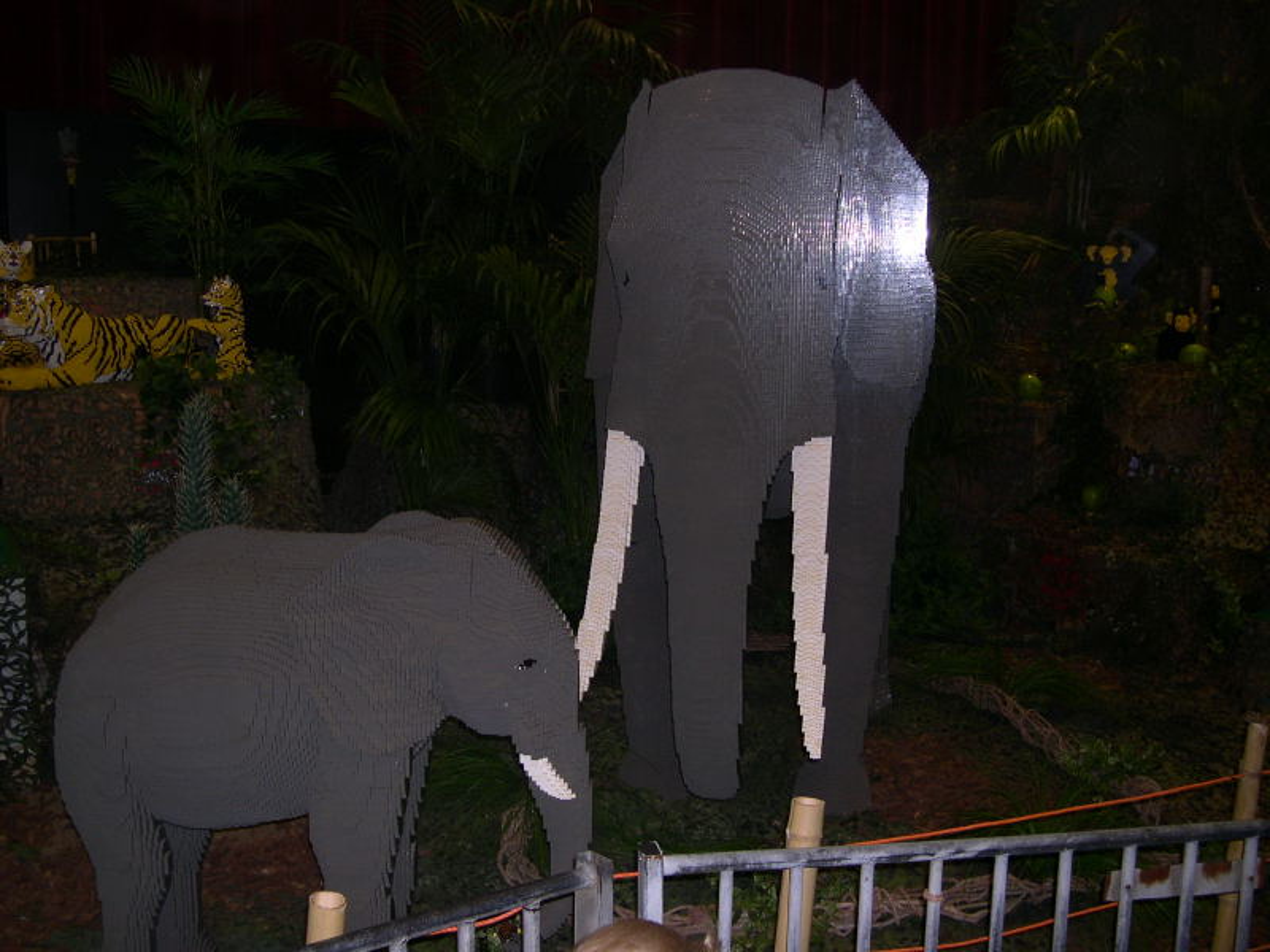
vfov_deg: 37.7
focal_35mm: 38
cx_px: 635
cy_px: 476
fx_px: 1394
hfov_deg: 49.0
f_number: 2.8
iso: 133
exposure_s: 1/60
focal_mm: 8
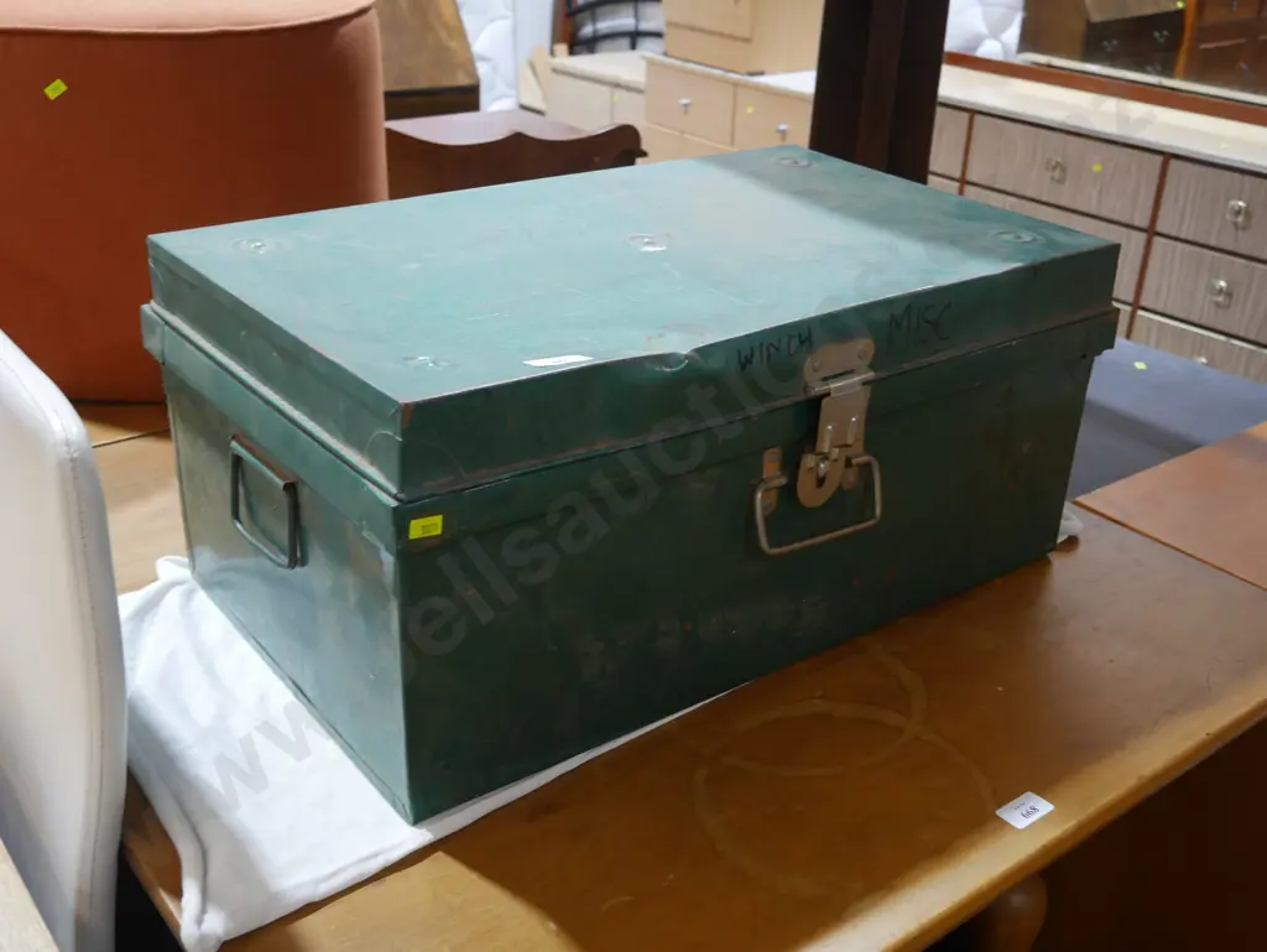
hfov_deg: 51.3
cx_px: 634
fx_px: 1318
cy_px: 476
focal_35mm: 36
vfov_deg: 39.7
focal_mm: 18
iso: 640
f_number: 4
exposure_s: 1/60
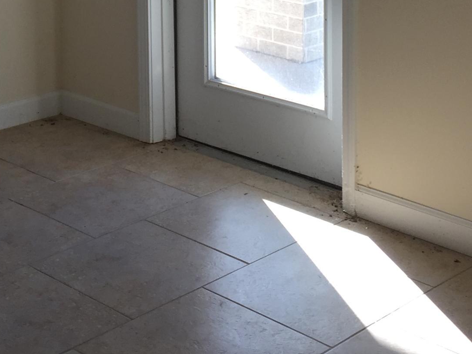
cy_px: -119
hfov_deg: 24.4
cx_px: 187
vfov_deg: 17.2
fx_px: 1091
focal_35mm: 80
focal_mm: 4.15
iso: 32
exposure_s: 1/184
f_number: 2.2
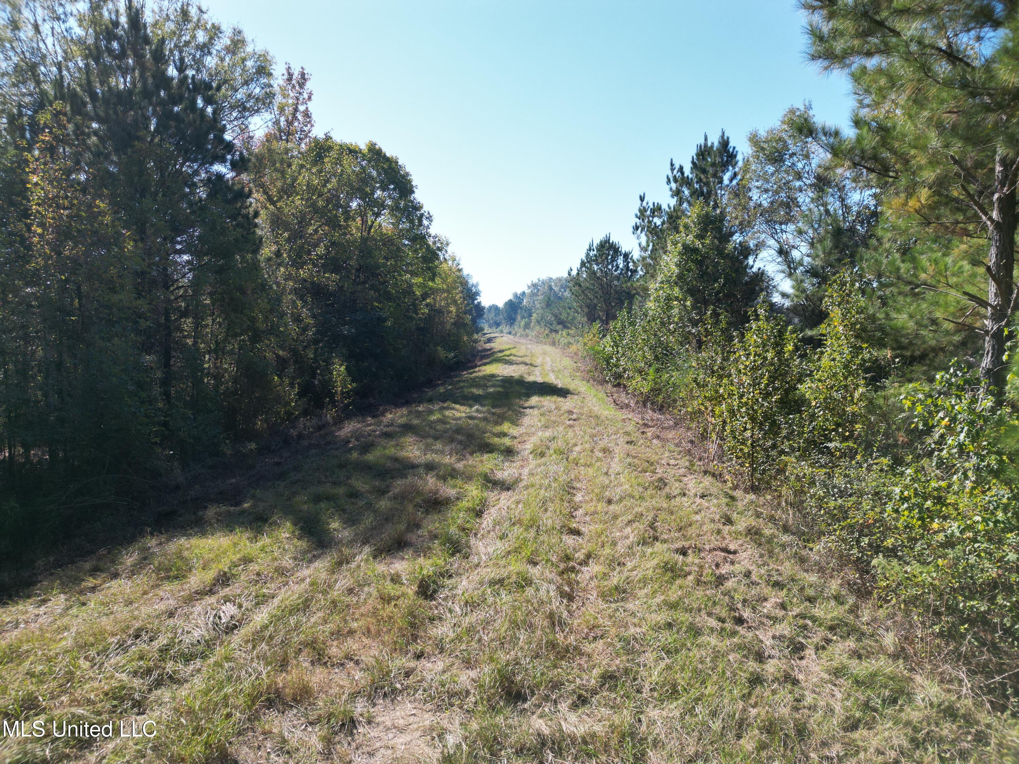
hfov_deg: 71.6
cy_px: 382
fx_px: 706
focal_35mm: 24
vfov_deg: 56.8
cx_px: 510
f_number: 1.7
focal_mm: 6.72
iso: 140
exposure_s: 1/2000
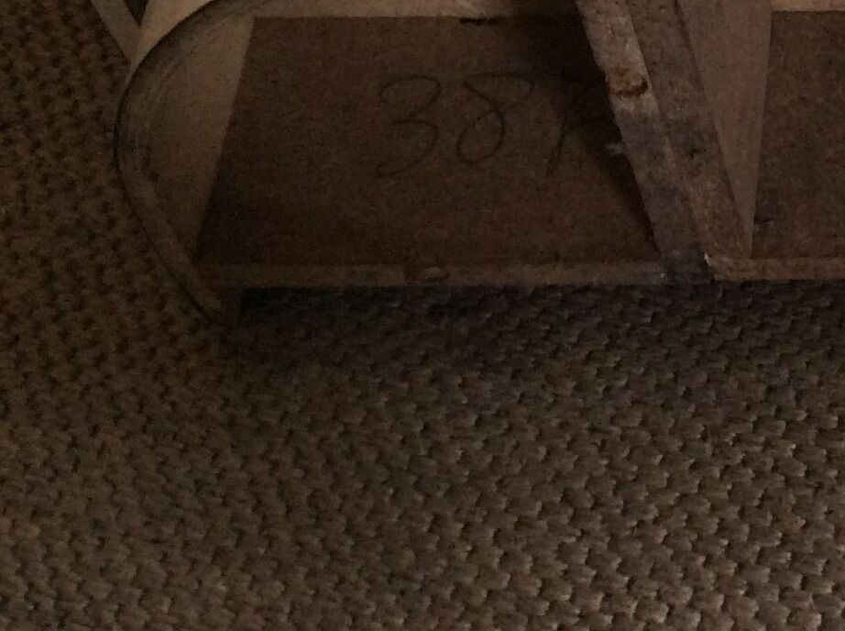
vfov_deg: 16.3
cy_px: 191
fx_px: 2193
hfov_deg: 20.1
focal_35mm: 90
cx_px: 1085
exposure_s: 1/25
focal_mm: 3.3
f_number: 2.4
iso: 125
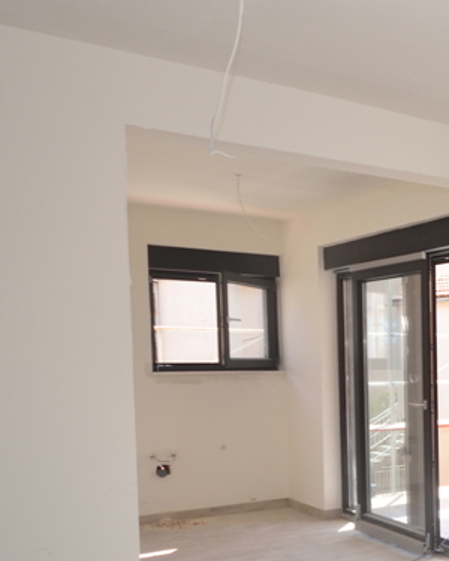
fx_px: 747
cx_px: 759
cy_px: 380
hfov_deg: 22.9
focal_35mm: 45
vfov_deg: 40.6
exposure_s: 1/125
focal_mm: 10
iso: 100
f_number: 5.6
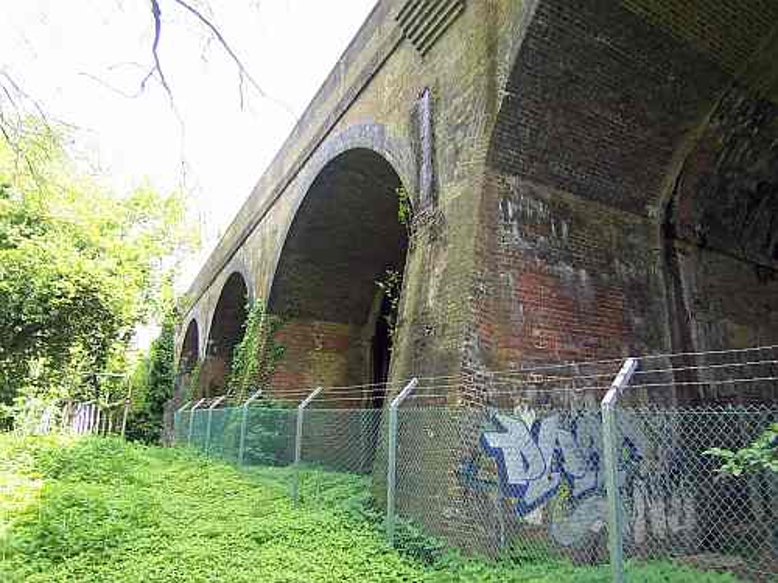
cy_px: 292
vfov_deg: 58.9
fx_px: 517
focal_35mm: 23
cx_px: 389
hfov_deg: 73.9
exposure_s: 1/60
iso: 64
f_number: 2.8
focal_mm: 3.8
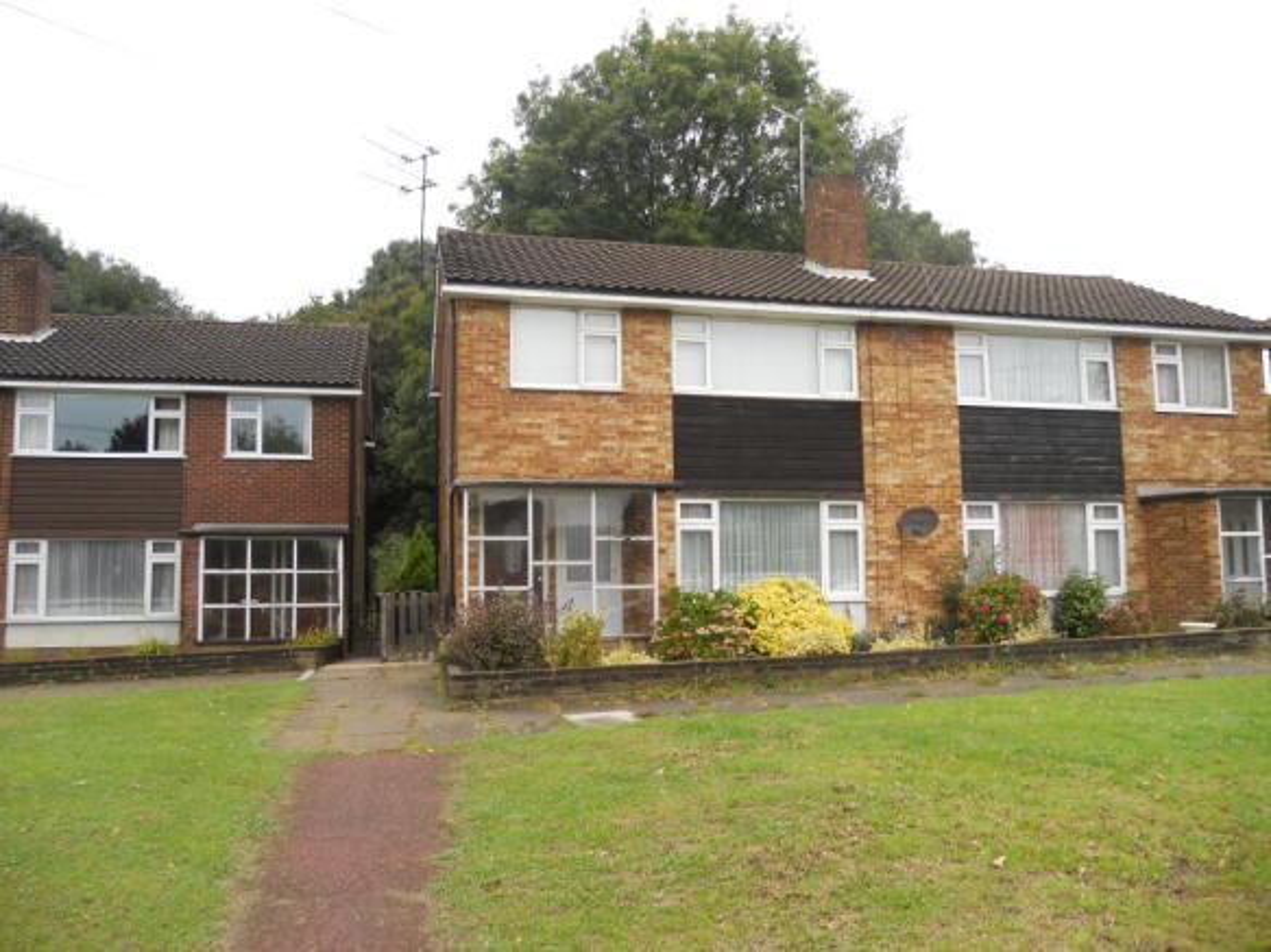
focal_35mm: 27
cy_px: 476
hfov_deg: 65.3
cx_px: 636
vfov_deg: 51.3
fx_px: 991
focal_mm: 4.9
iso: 80
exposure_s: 1/160
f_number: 3.2
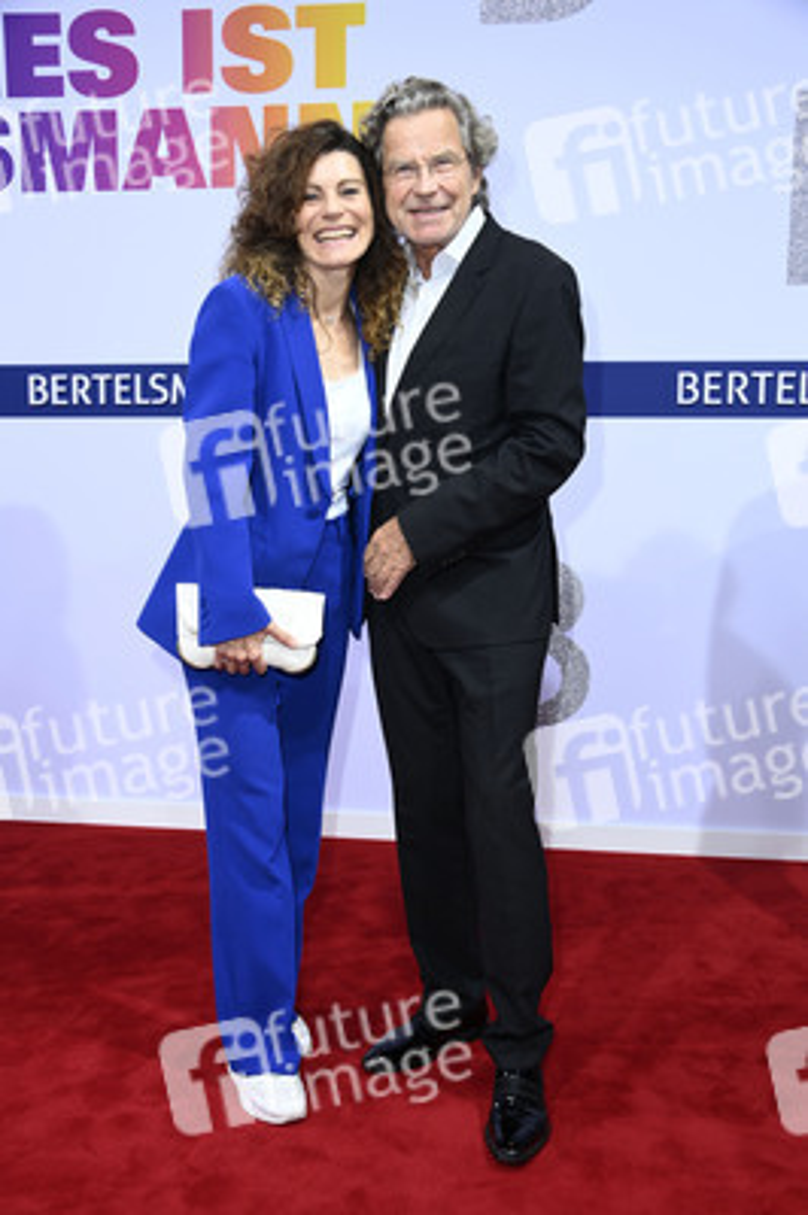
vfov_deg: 54.5
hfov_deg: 37.8
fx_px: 1180
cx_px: 404
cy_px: 608
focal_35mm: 35
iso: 1000
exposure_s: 1/200
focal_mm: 35
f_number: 5.6
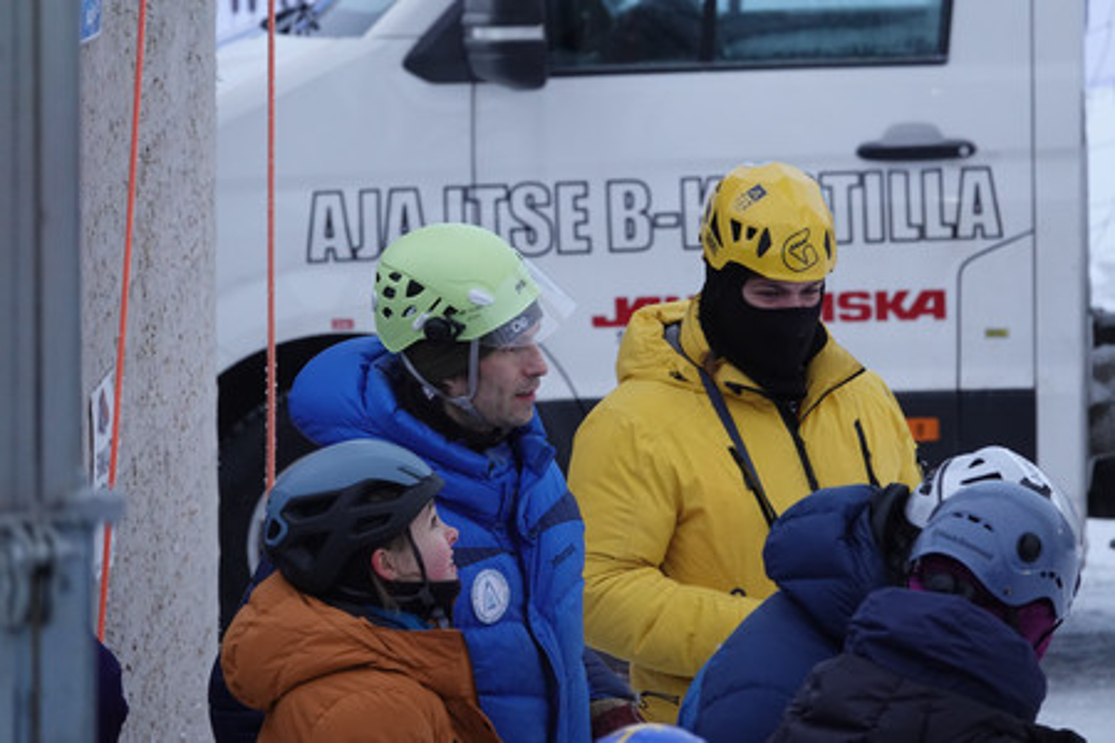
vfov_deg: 4.3
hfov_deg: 6.4
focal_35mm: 320
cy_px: 372
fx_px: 9910
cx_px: 558
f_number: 4
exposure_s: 1/400
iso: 800
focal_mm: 117.29
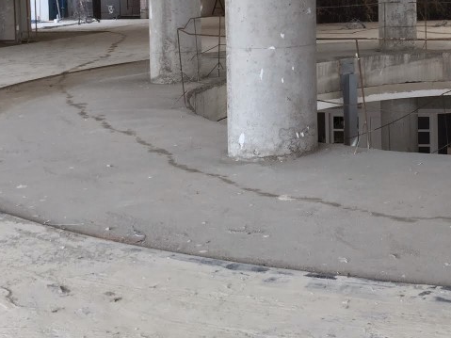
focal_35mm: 62
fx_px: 808
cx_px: 367
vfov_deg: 22.9
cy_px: 23
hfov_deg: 30.4
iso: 32
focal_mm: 4.15
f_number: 2.2
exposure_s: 1/126
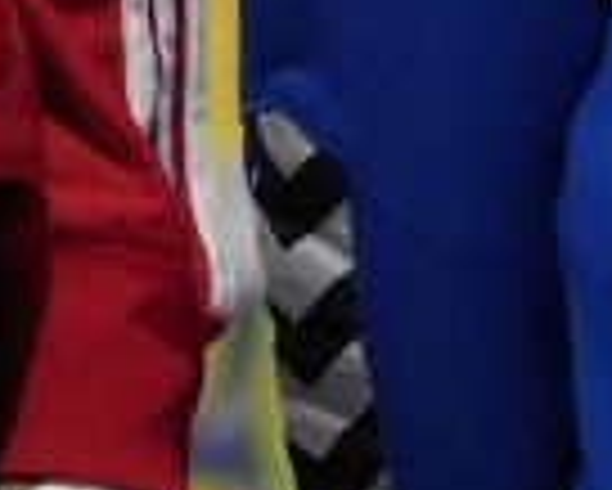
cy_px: -1313
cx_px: -738
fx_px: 29980
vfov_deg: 0.9
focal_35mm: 1654
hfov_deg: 1.2
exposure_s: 1/250
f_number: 2.8
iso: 3200
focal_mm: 200
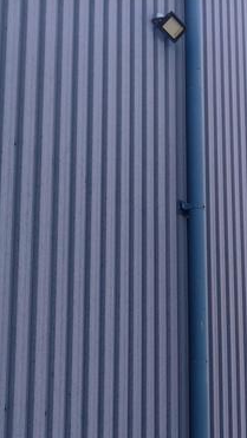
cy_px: 348
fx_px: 709
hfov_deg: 18.2
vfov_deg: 33.4
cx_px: 338
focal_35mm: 61
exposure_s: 1/860
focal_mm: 4.7
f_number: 1.8
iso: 100
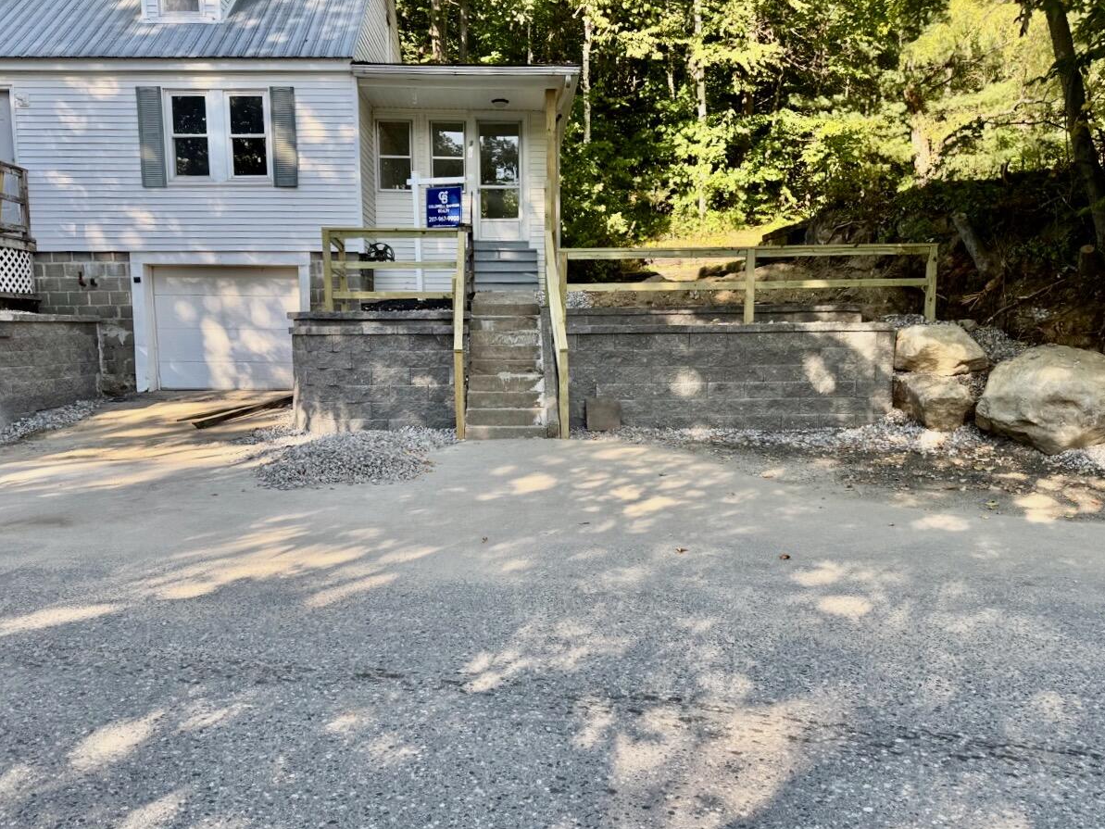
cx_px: 545
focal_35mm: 25
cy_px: 427
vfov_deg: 54.9
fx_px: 798
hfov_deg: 69.4
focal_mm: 6.76
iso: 80
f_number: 1.78
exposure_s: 1/477
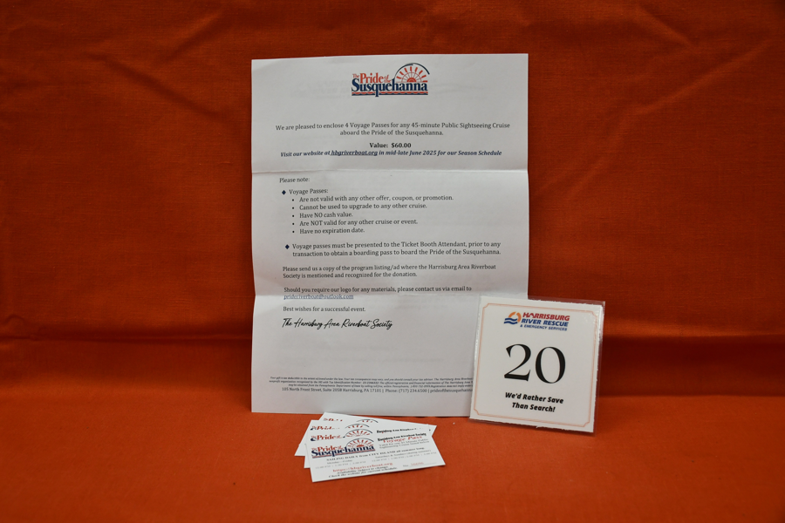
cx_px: 392
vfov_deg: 36.9
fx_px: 785
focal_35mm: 36
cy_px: 262
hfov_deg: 53.1
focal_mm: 24
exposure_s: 1/100
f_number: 5
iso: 800
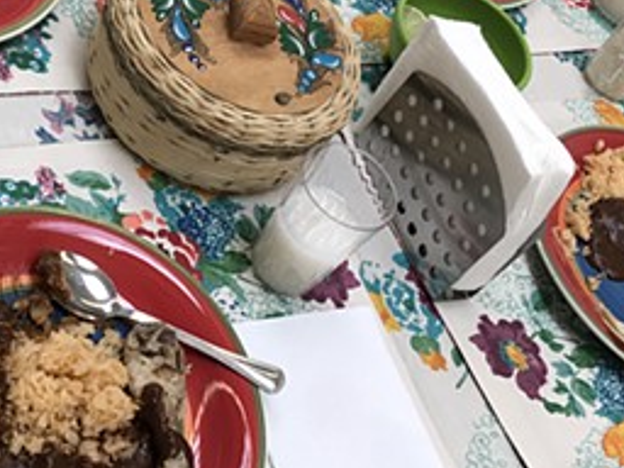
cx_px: 176
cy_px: 105
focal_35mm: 70
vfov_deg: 20.8
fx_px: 1262
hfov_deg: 27.5
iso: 25
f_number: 1.8
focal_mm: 4
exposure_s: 1/121
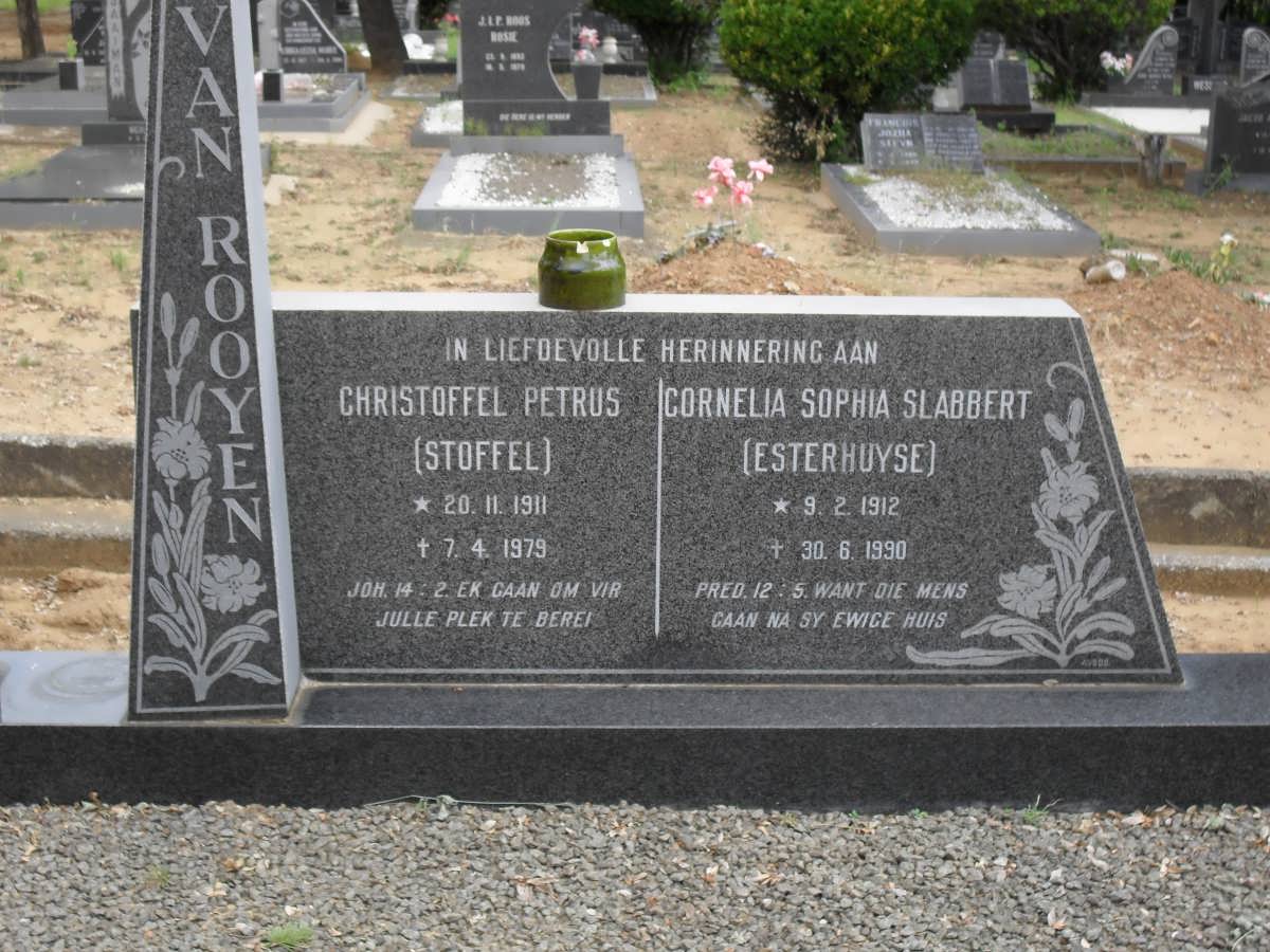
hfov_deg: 33.8
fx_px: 2091
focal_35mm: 57
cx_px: 635
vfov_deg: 25.7
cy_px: 476
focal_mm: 10.1
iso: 100
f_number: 4.3
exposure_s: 1/125
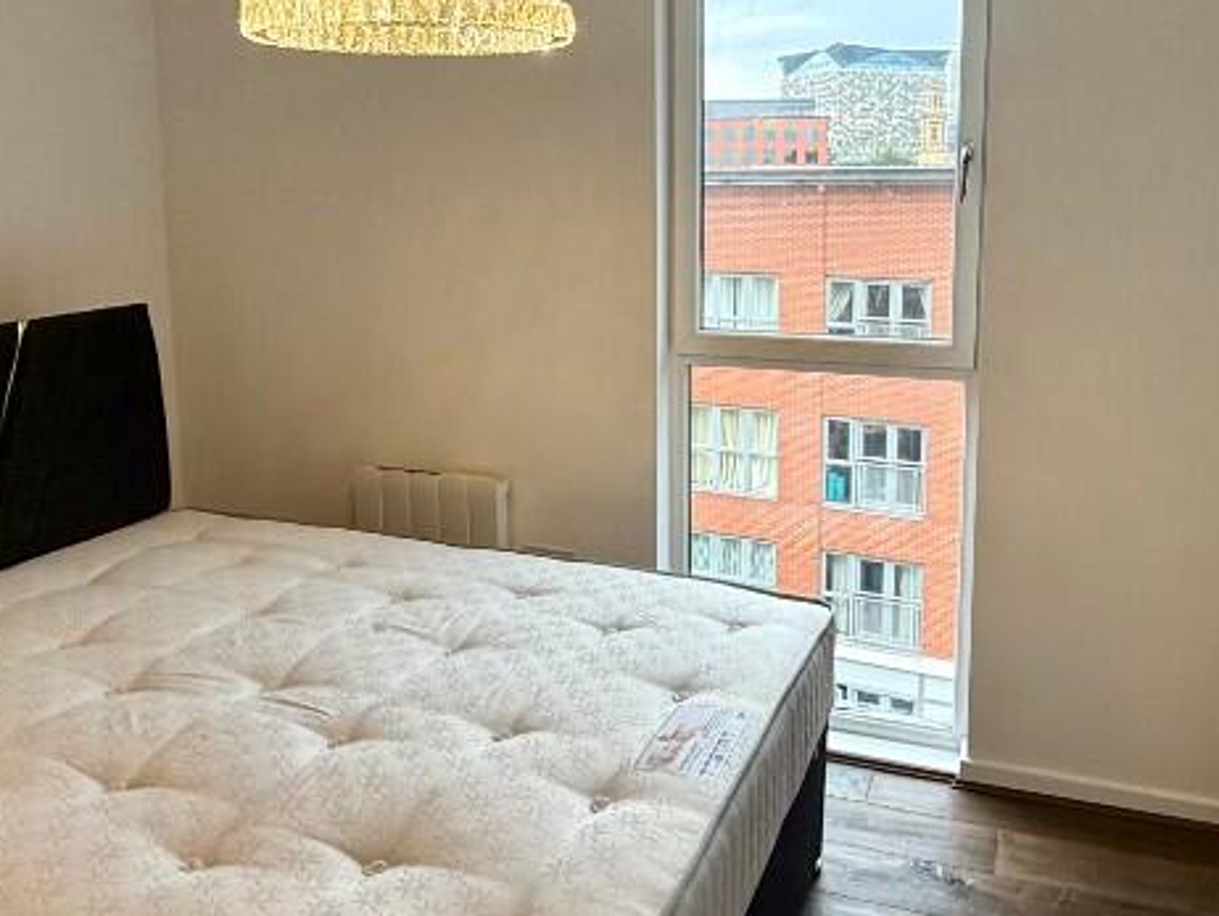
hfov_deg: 58.2
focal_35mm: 31
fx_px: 1092
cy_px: 333
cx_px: 678
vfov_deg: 45.0
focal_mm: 2.22
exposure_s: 1/159
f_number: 2.2
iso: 64
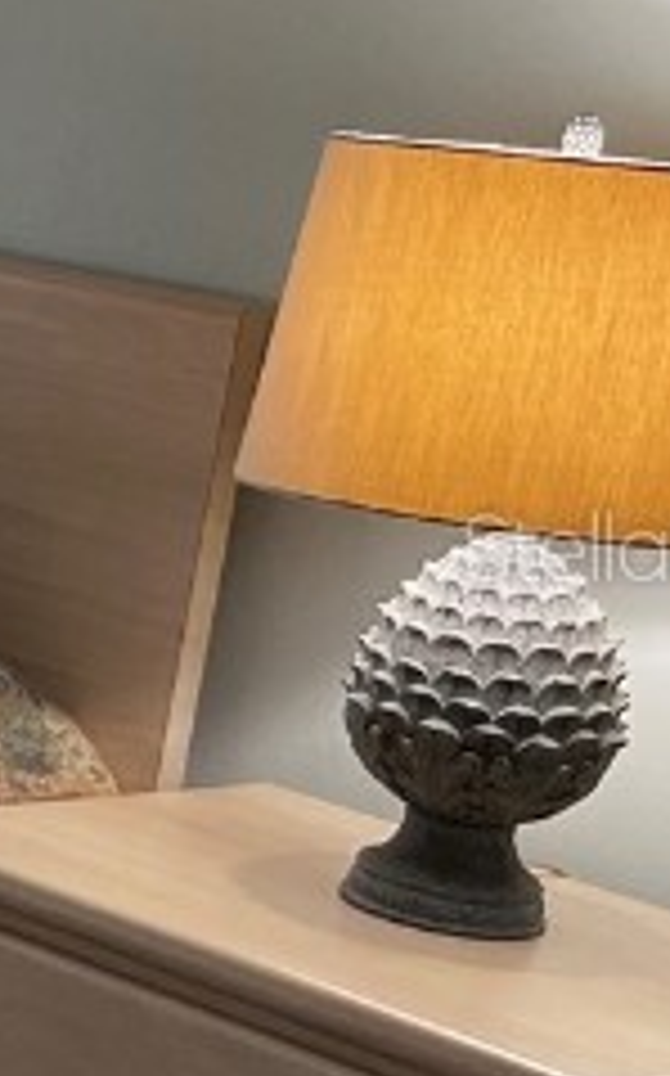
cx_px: -1416
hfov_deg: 8.8
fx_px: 3454
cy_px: 545
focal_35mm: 118
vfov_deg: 17.7
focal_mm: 5.7
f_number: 1.5
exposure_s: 1/126
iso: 64
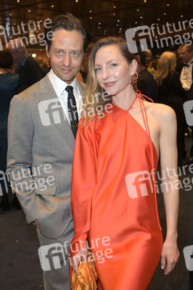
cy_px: 145
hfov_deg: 35.0
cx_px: 96
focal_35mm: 38
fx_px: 306
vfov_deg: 50.7
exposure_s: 1/60
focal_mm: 38
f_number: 5.6
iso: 2500
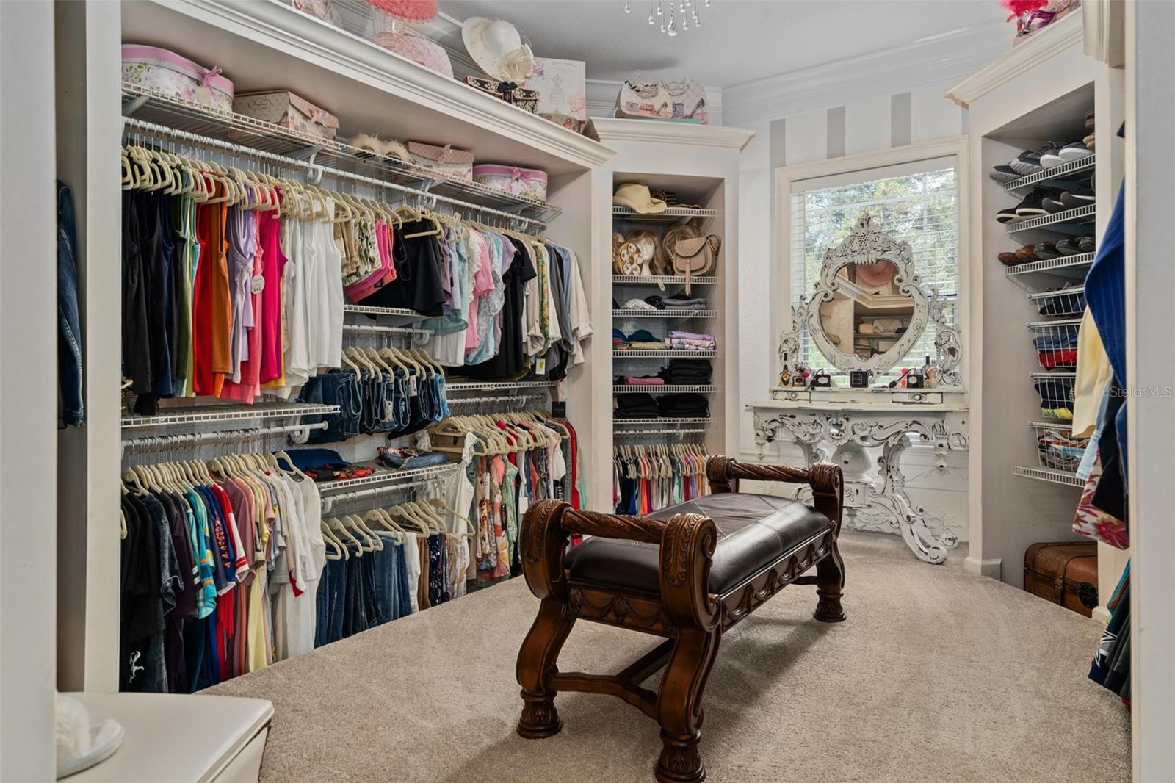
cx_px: 588
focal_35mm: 22
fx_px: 718
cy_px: 392
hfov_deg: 78.6
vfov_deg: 57.2
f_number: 8
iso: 125
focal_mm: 22
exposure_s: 2.5
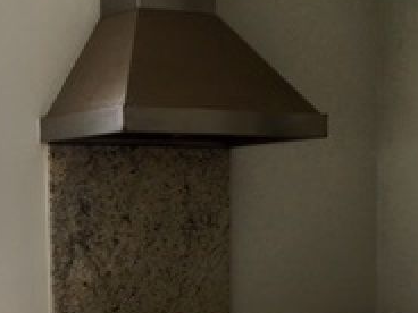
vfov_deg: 14.1
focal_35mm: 101
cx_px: 120
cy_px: 403
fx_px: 1220
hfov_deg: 19.4
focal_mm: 4.15
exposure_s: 1/60
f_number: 2.2
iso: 25
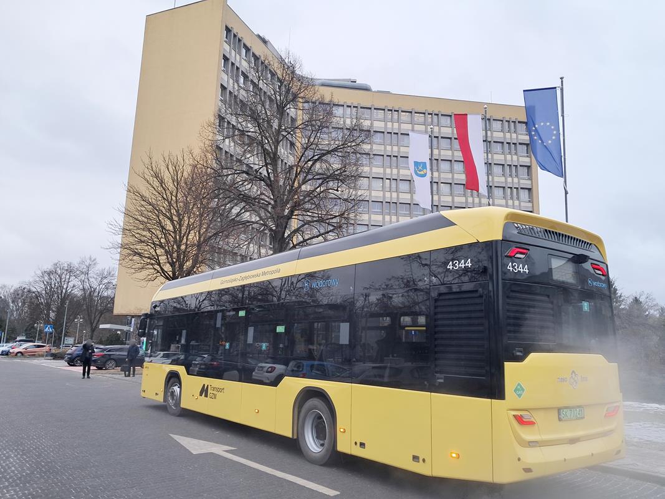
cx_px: 332
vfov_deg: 51.3
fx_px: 519
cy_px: 250
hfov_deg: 65.3
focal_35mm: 27
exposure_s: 1/50
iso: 50
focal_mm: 4
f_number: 1.8
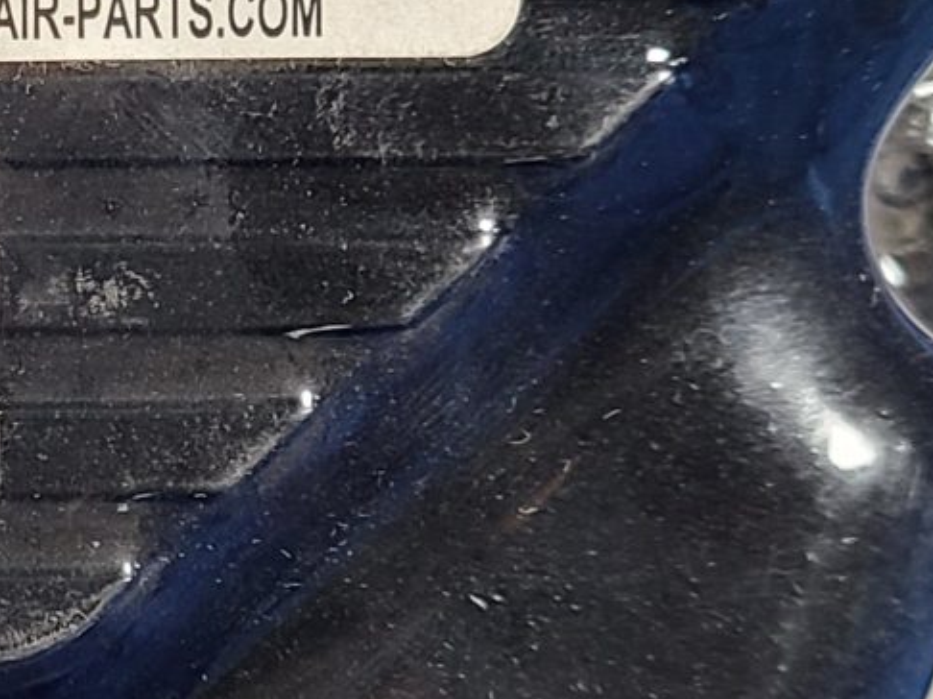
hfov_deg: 14.1
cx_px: -129
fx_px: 3691
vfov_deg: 10.8
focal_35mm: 137
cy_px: 300
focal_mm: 5.4
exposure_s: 1/60
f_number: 1.8
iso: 50
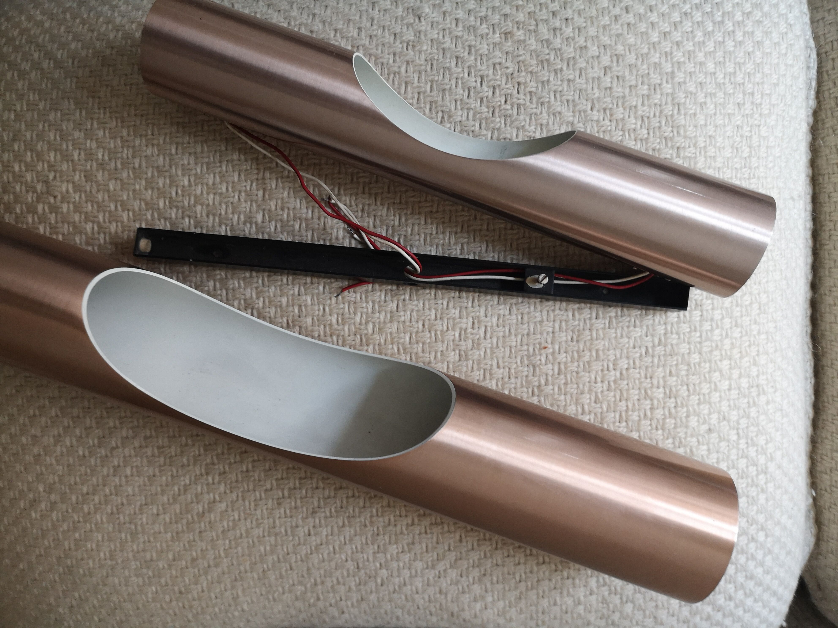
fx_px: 654
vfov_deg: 51.4
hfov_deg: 65.3
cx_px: 419
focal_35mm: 27
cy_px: 314
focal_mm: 3.95
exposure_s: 1/50
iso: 160
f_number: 1.8
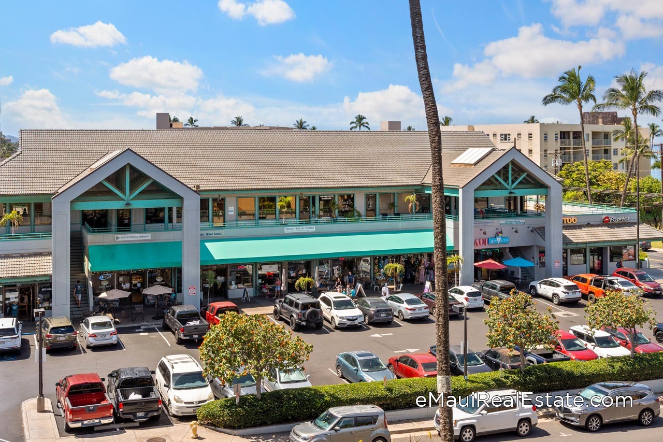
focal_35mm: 42
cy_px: 221
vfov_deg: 31.9
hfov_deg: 46.4
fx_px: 773
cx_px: 332
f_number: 8
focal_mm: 28
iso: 100
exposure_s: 1/320
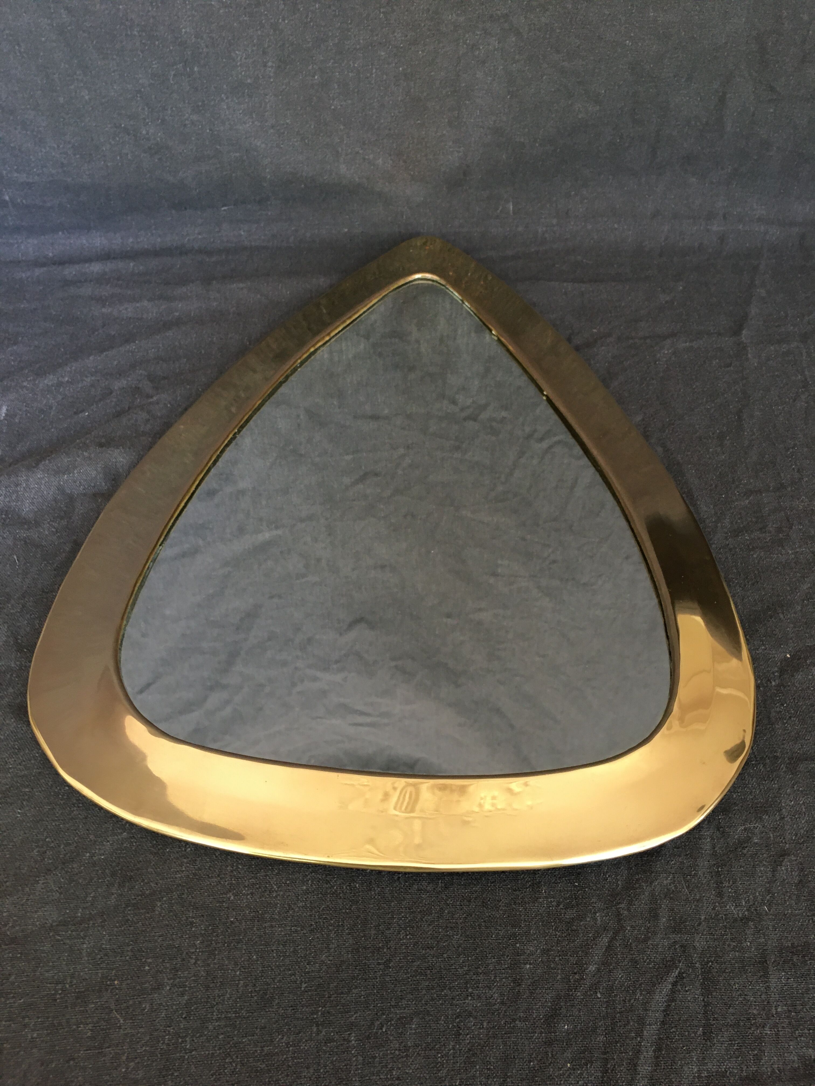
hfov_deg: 48.2
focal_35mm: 29
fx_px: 910
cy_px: 543
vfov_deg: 61.7
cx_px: 408
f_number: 2.2
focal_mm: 4.15
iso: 125
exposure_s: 1/33
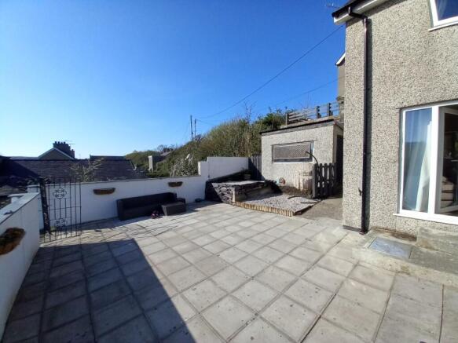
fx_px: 172
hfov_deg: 106.2
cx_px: 229
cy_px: 172
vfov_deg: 89.9
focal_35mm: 13
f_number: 2.2
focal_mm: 1.13
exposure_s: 1/1110
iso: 40
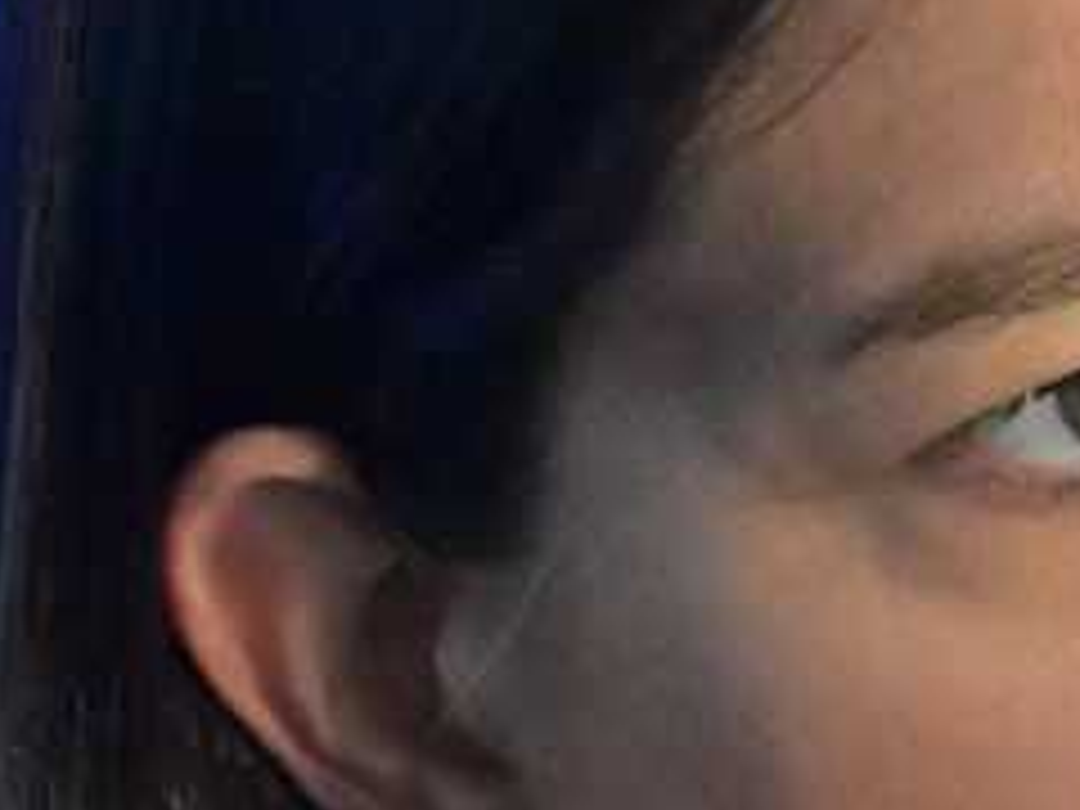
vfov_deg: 1.0
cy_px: 387
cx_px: 738
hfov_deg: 1.4
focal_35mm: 1445
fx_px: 45083
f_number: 7.1
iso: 10000
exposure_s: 1/320
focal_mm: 200
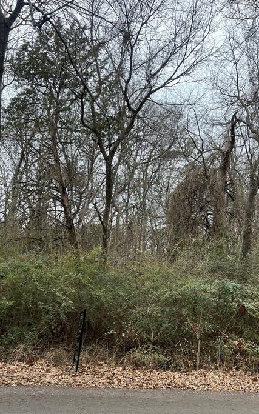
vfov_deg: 61.1
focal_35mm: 31
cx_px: 133
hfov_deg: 40.6
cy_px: 230
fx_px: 350
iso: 50
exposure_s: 1/643
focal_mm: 5.7
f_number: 1.5
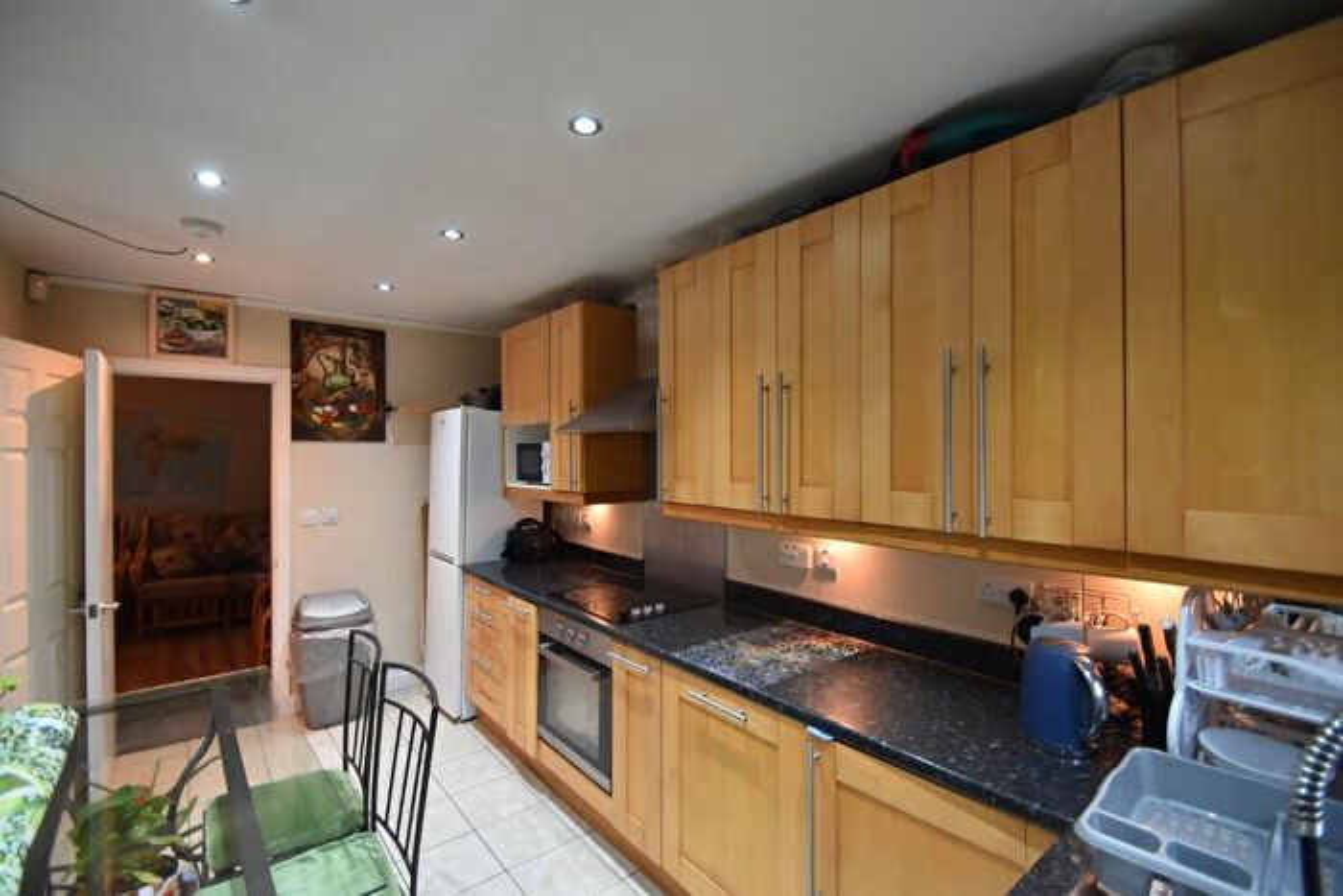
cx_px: 672
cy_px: 448
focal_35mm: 15
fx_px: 560
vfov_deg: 77.4
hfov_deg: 100.4
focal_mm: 10
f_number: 4
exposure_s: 1/60
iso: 800
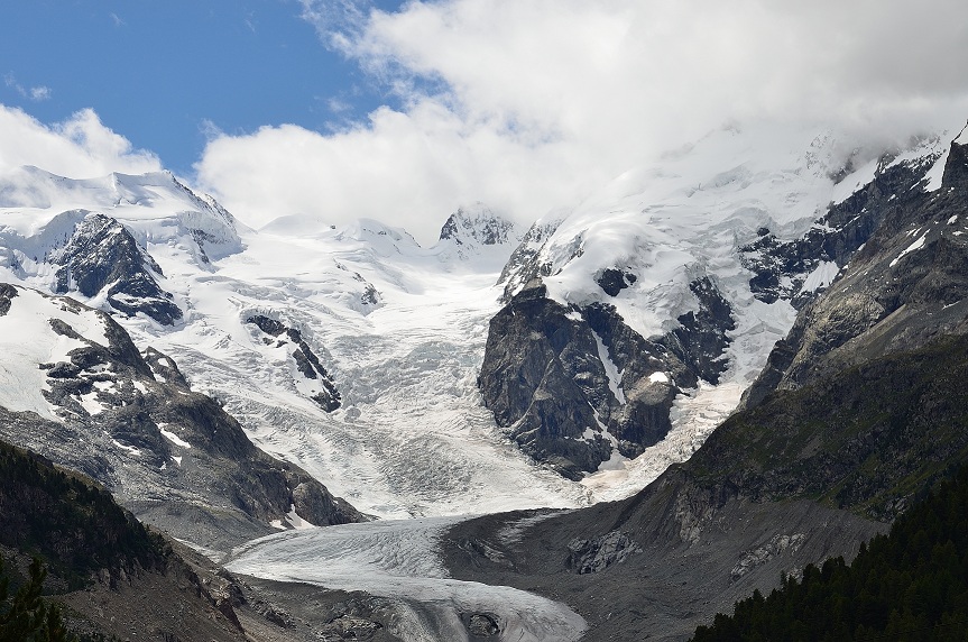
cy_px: 321
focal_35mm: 105
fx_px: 2818
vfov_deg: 13.0
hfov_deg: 19.5
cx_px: 484
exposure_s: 1/100
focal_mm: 70
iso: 100
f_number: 16
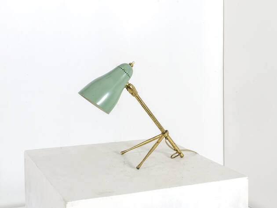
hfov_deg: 33.5
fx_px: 461
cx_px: 137
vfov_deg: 25.4
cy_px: 104
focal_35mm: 58
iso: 100
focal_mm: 35
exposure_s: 1/160
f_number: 20
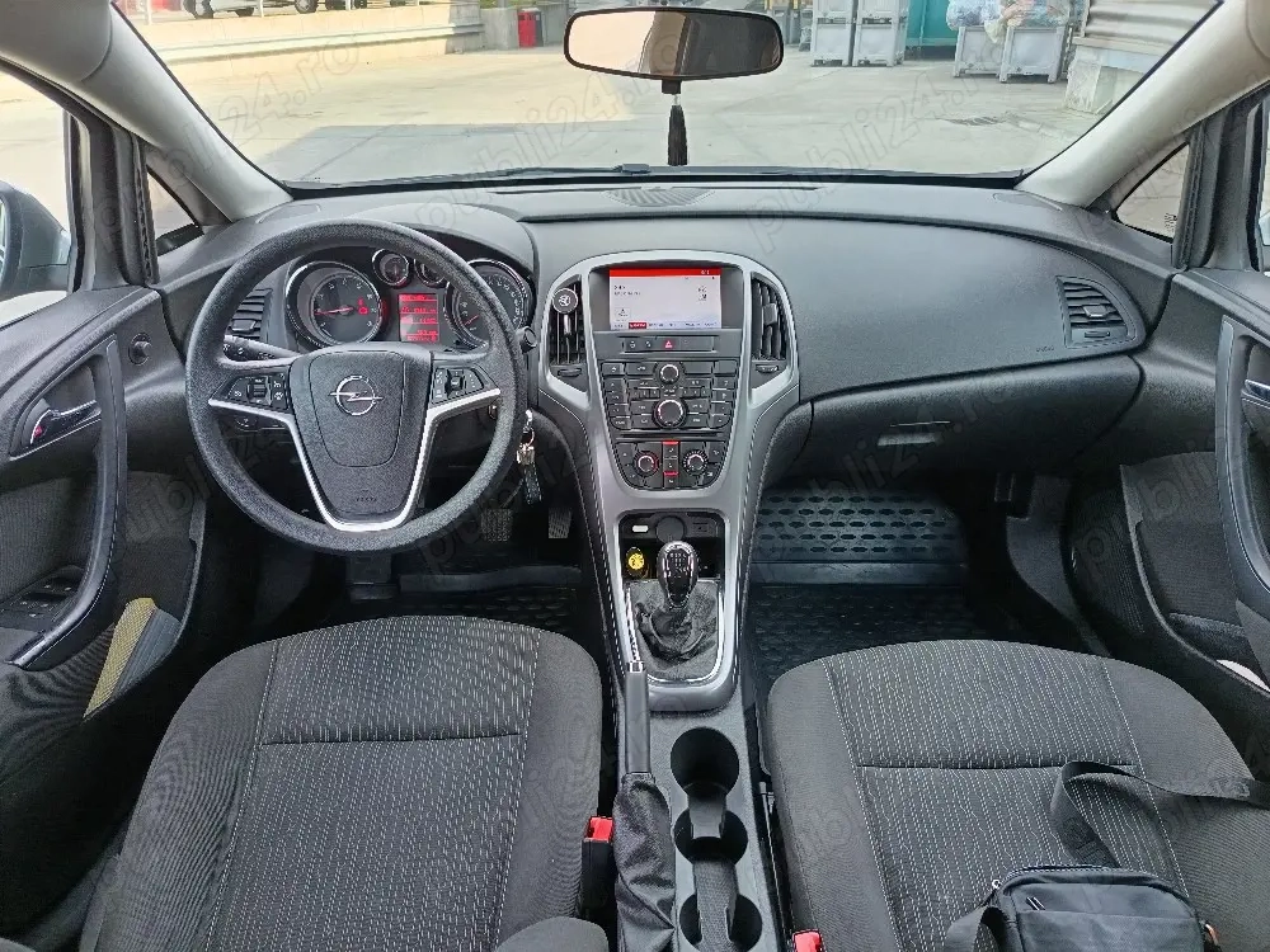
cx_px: 635
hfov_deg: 71.6
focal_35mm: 24
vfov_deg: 56.8
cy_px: 476
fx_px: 881
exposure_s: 1/50
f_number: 1.75
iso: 366
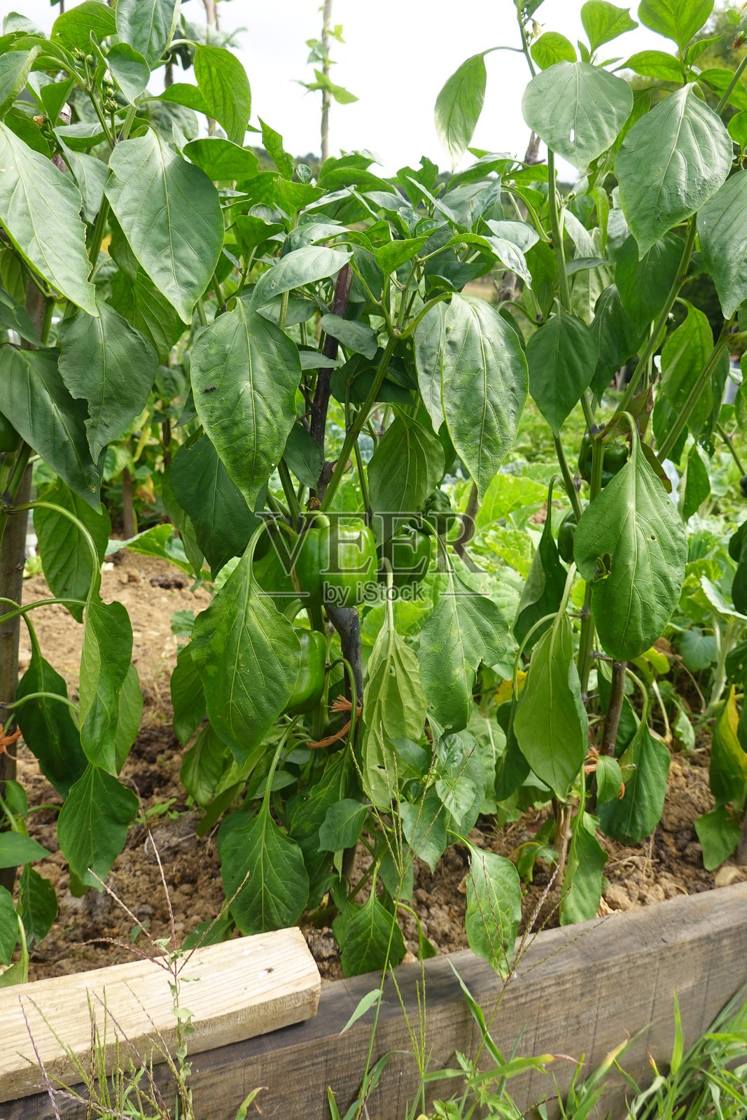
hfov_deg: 53.1
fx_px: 747
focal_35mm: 24
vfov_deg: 73.7
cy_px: 560
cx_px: 374
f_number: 3.5
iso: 100
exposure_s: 1/200
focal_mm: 9
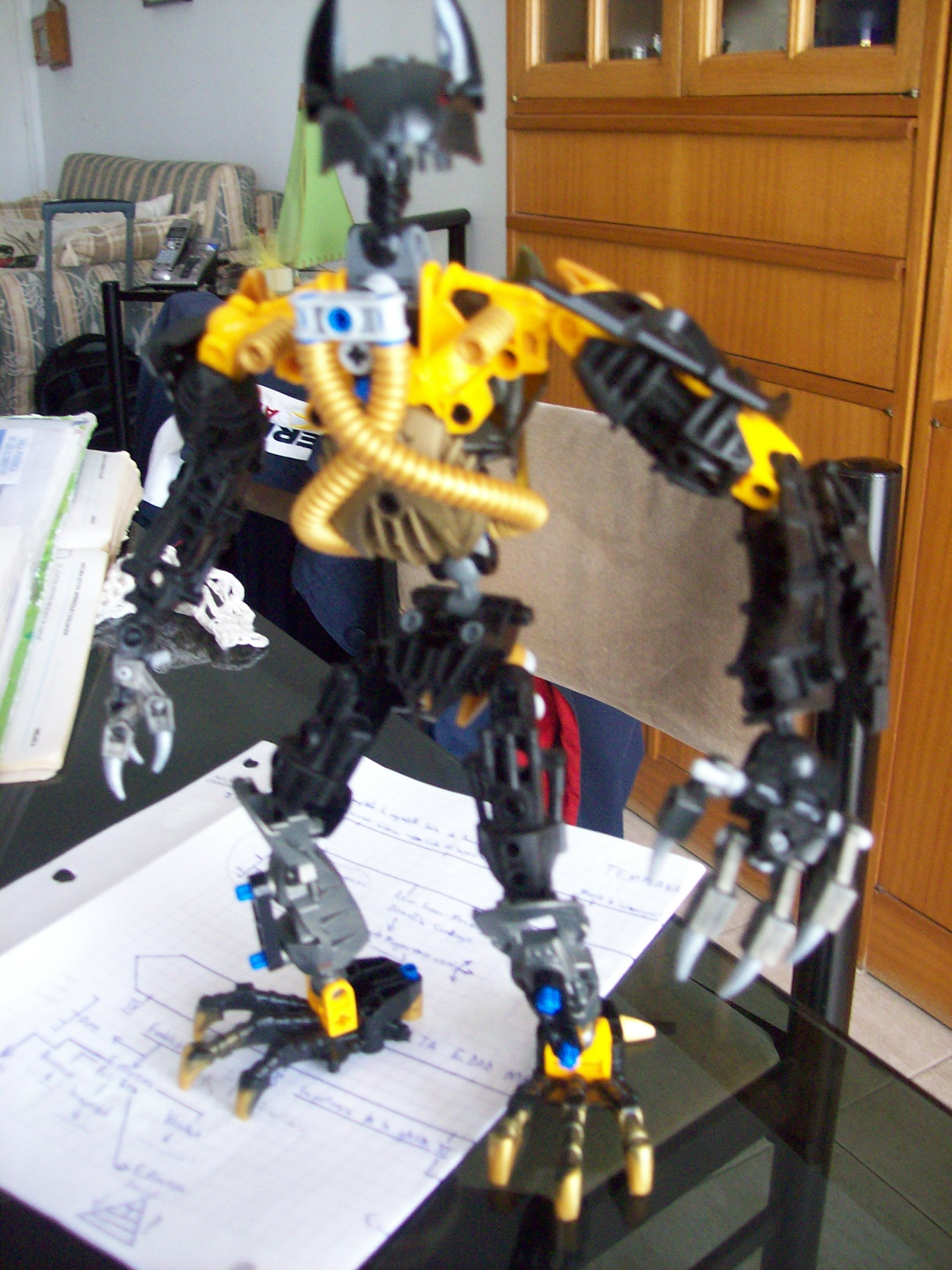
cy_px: 635
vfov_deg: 51.4
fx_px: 1320
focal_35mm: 36
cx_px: 476
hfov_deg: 39.7
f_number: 2.7
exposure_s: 1/8.78
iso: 160
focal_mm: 6
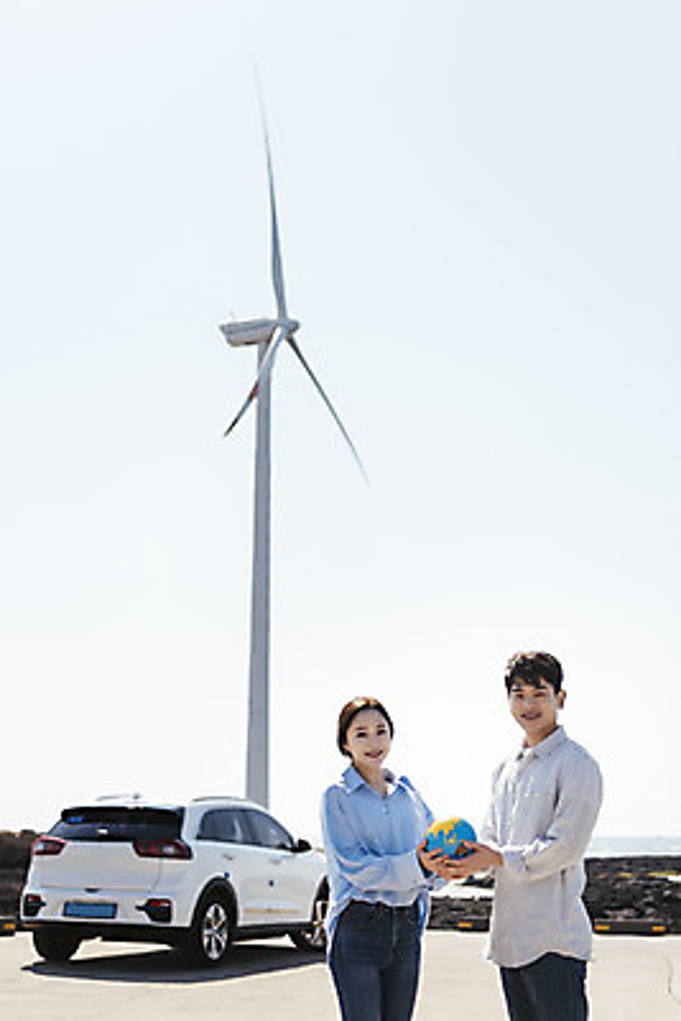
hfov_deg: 28.1
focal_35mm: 48
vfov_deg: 41.1
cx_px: 340
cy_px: 510
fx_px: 1361
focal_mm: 48
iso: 100
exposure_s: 1/3200
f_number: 2.8
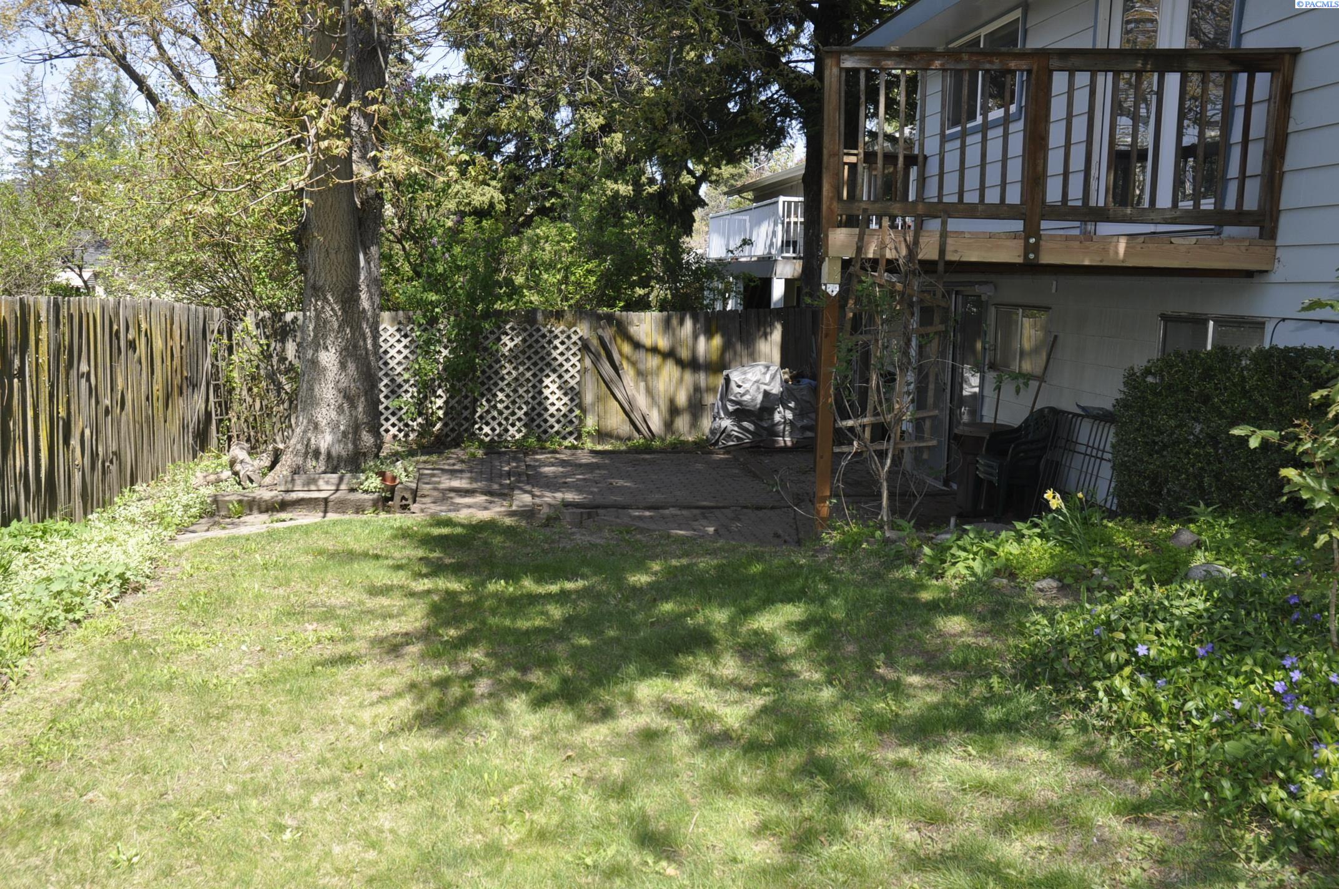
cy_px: 444
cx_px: 670
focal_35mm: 33
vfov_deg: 39.9
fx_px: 1226
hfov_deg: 57.3
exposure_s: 1/200
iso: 200
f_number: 7.1
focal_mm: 22
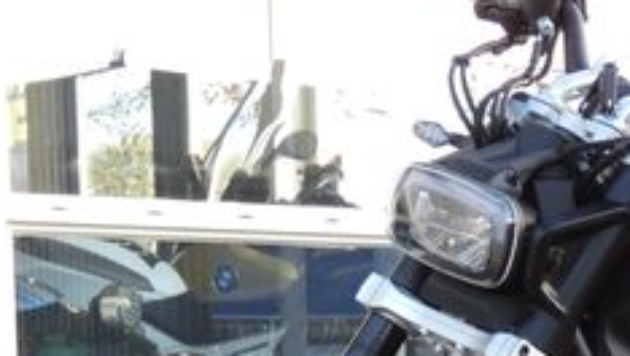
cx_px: 630
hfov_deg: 13.4
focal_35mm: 158
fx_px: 2641
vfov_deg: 7.6
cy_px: 491
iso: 200
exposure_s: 1/80
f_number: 3.9
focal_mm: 9.5
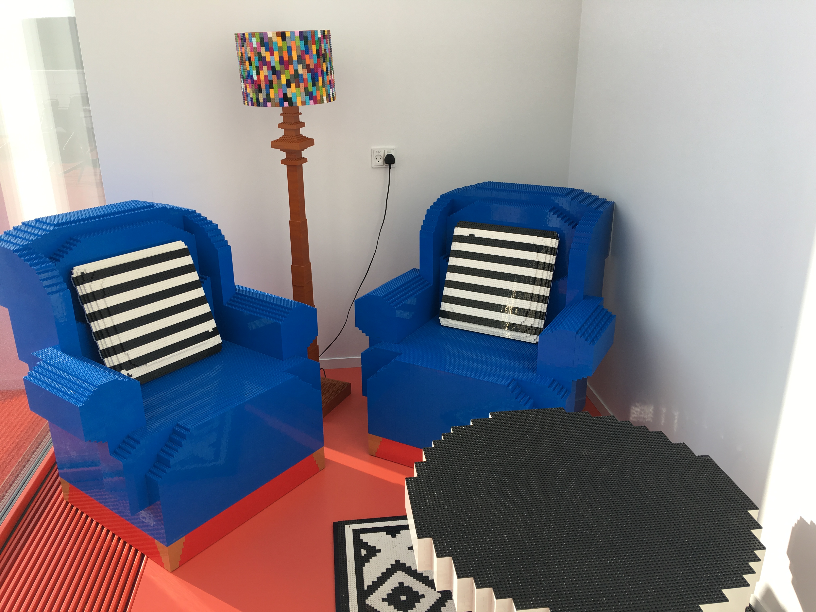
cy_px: 306
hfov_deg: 61.7
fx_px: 684
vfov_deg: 48.2
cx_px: 408
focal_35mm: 29
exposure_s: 1/304
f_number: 2.2
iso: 25
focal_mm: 4.15
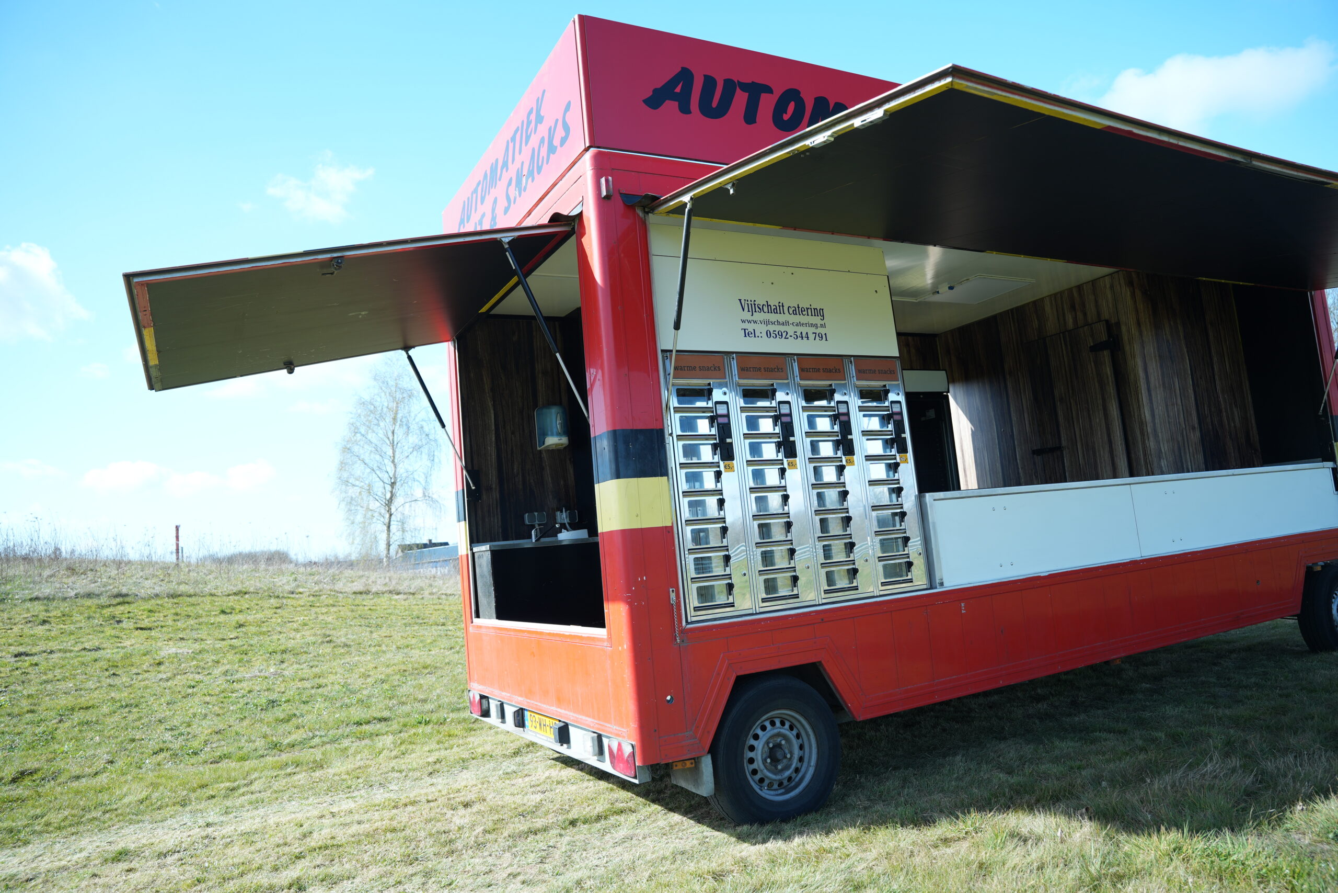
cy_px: 446
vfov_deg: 53.1
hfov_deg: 73.7
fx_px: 892
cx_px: 669
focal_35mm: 24
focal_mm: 24
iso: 100
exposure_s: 1/160
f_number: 4
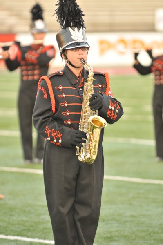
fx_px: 2041
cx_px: 82
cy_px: 122
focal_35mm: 300
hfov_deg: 4.6
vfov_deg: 6.9
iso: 200
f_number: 2.8
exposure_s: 1/160
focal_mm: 200
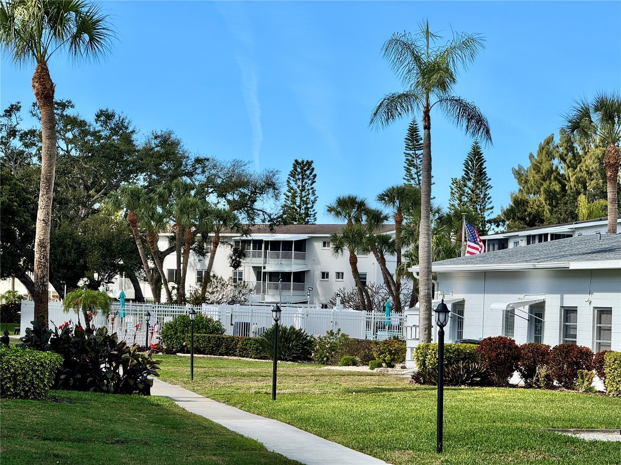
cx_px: 310
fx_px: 2153
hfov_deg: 16.4
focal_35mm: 120
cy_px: 232
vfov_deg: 12.3
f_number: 2.8
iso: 50
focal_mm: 15.66
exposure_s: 1/1318
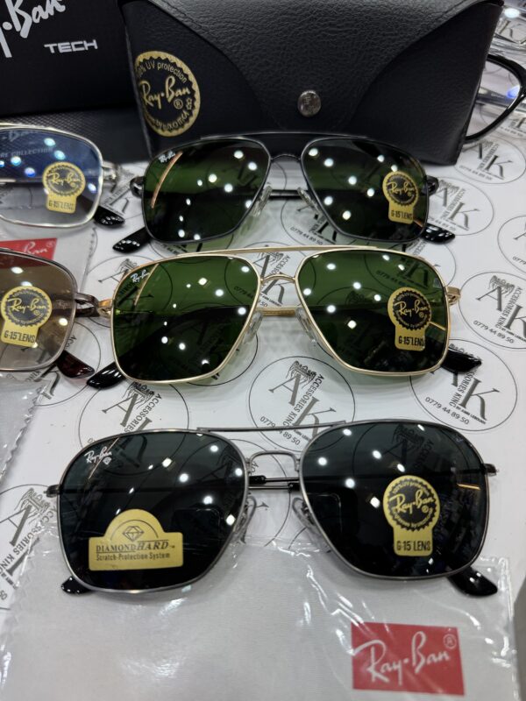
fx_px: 486
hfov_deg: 56.8
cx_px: 263
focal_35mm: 24
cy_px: 350
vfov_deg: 71.6
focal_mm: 6.76
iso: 80
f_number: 1.78
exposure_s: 1/100
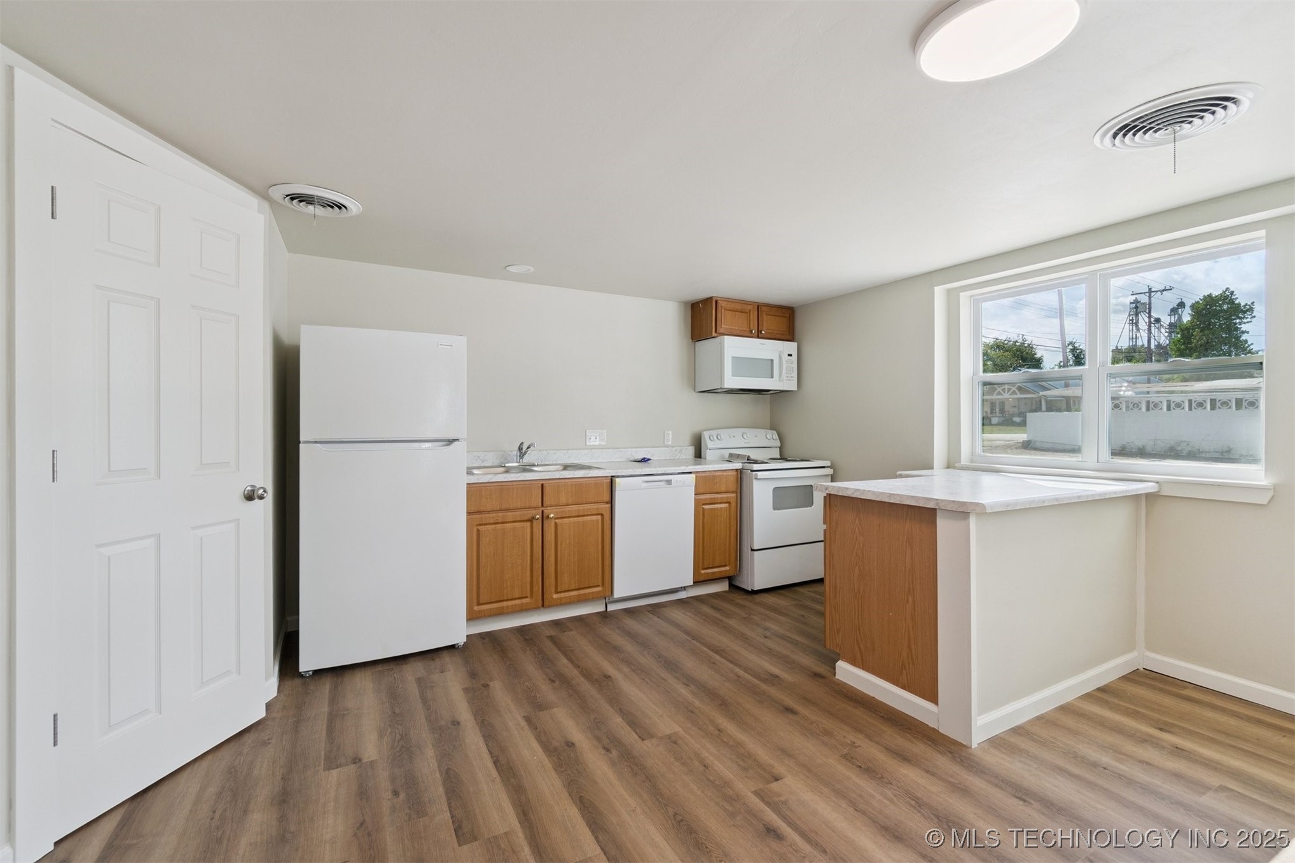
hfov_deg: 100.4
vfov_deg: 77.3
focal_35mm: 15
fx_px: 540
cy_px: 432
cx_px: 648
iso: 200
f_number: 6.3
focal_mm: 10
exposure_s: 1/160
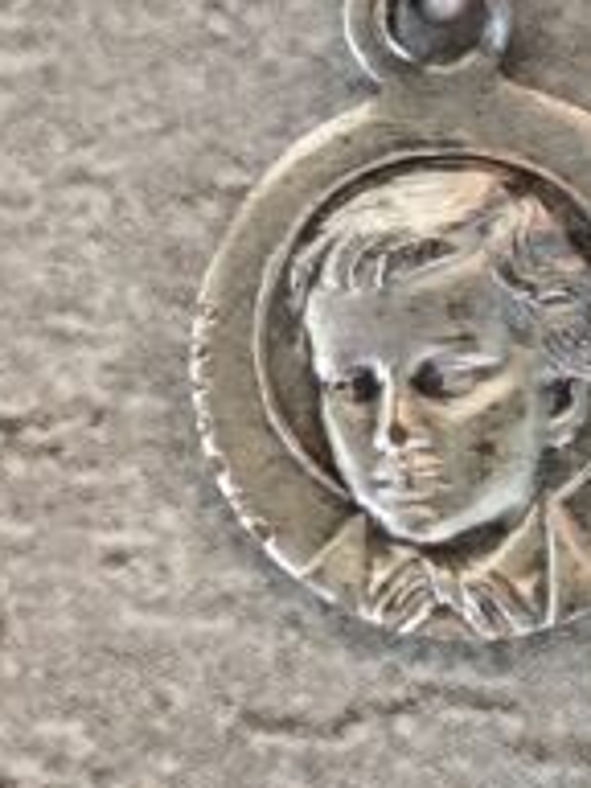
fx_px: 4416
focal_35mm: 194
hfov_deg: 7.6
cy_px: 353
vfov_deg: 10.2
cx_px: 534
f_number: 1.65
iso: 320
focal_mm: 6.19
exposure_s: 1/25
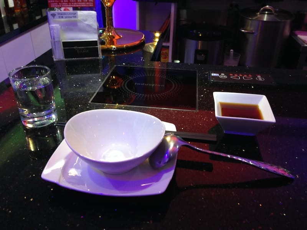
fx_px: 293
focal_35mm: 33
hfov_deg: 55.4
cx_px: 154
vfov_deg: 42.9
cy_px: 115
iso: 125
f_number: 2.4
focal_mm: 4.12
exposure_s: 1/20
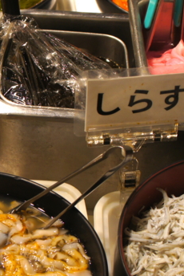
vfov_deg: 19.1
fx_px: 819
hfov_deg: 12.5
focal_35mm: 107
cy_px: 171
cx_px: -49
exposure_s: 1/40
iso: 200
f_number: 4
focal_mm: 24
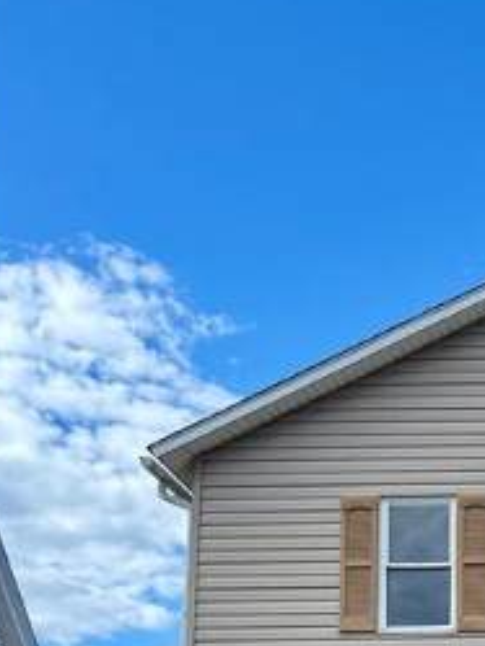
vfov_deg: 24.2
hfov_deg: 17.9
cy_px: 752
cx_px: 713
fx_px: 1381
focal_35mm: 74
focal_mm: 6.76
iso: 100
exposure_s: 1/1812
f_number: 1.78
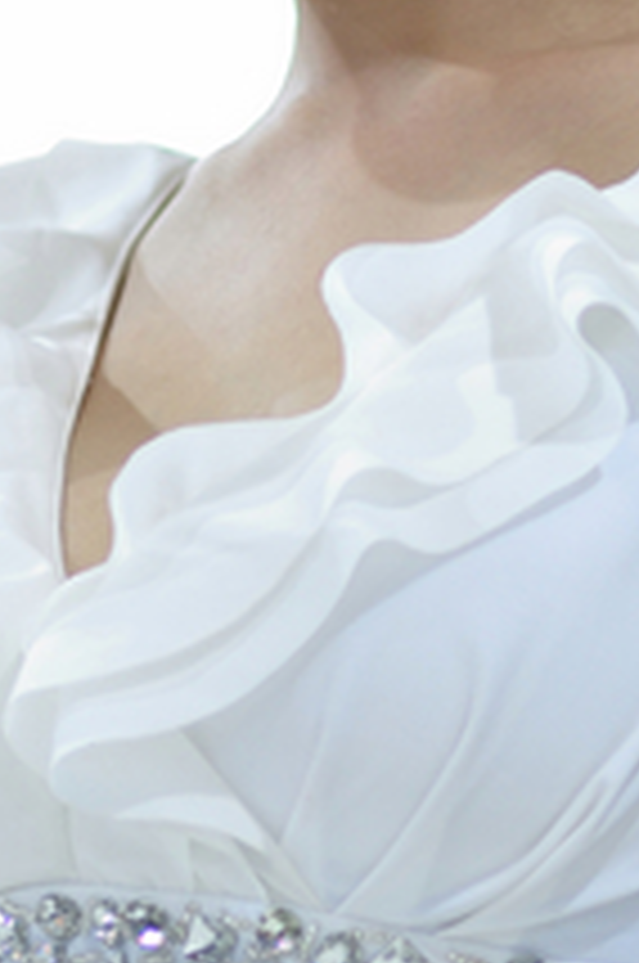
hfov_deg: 2.9
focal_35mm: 477
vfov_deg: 4.3
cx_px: 394
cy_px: 140
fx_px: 12737
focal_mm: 85
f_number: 1.8
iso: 200
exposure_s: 1/125
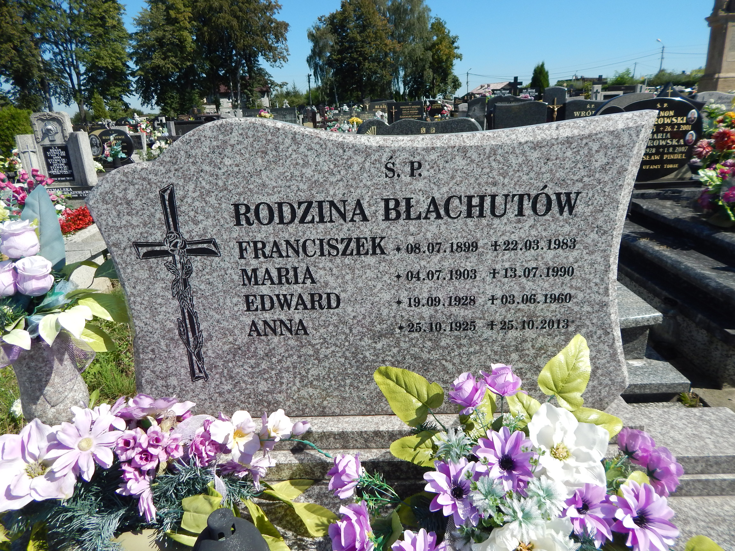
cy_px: 276
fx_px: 488
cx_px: 368
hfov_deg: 73.9
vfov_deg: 58.9
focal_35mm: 23
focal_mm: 4
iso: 125
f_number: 6
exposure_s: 1/500
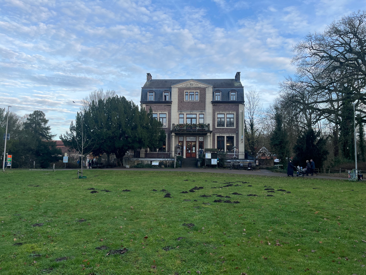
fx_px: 275
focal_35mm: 26
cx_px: 183
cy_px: 138
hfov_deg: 67.3
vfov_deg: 53.1
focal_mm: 5.1
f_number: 1.6
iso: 50
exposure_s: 1/840
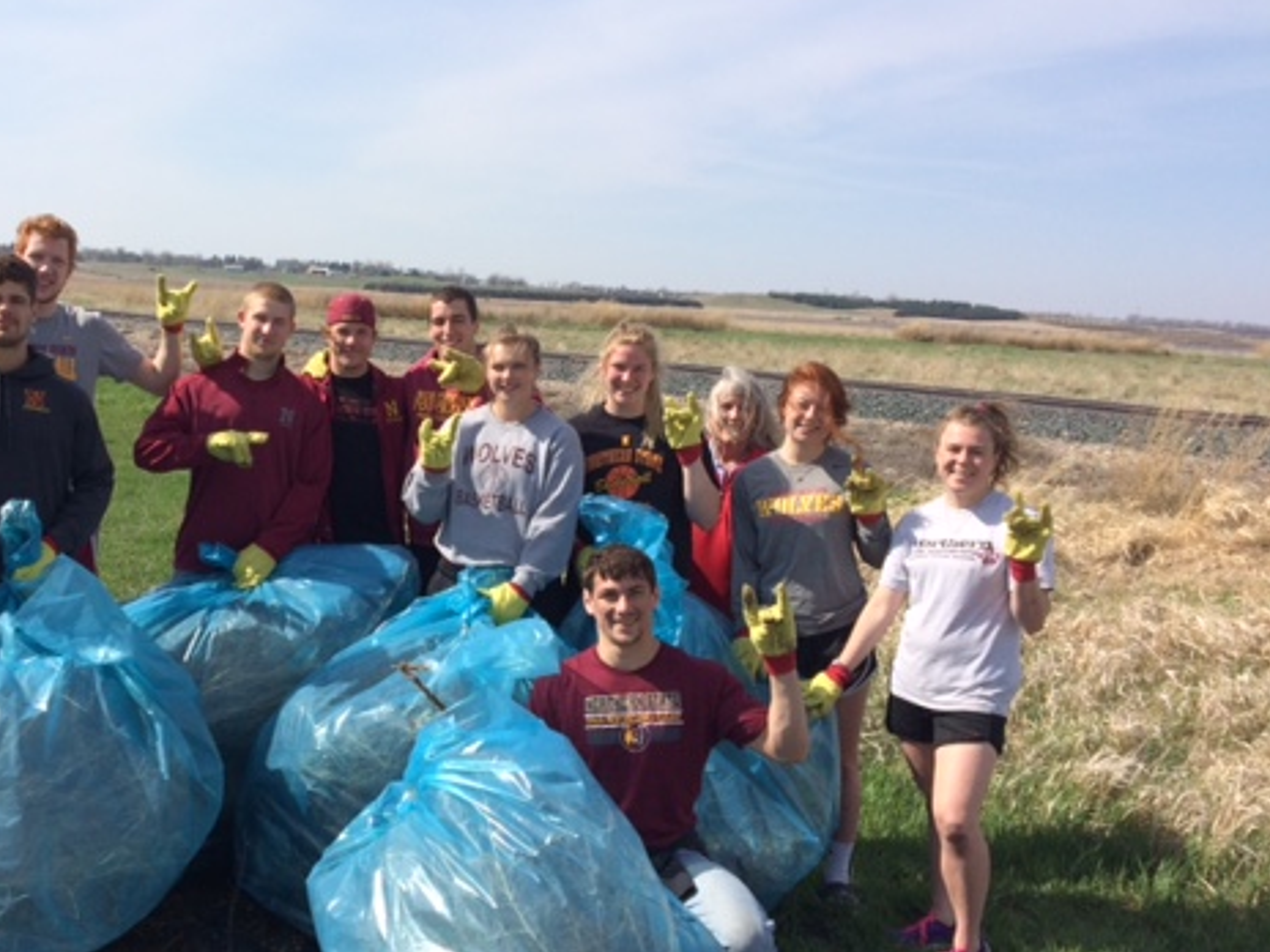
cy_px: 517
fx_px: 1468
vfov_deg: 35.9
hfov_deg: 45.9
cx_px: 402
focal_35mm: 40
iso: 32
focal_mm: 4.15
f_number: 2.2
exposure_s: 1/2564
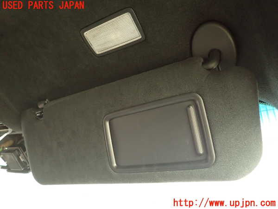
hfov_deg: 69.4
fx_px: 201
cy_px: 104
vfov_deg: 54.9
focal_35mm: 25
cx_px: 139
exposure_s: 1/30
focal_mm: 4.5
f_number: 2
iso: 500
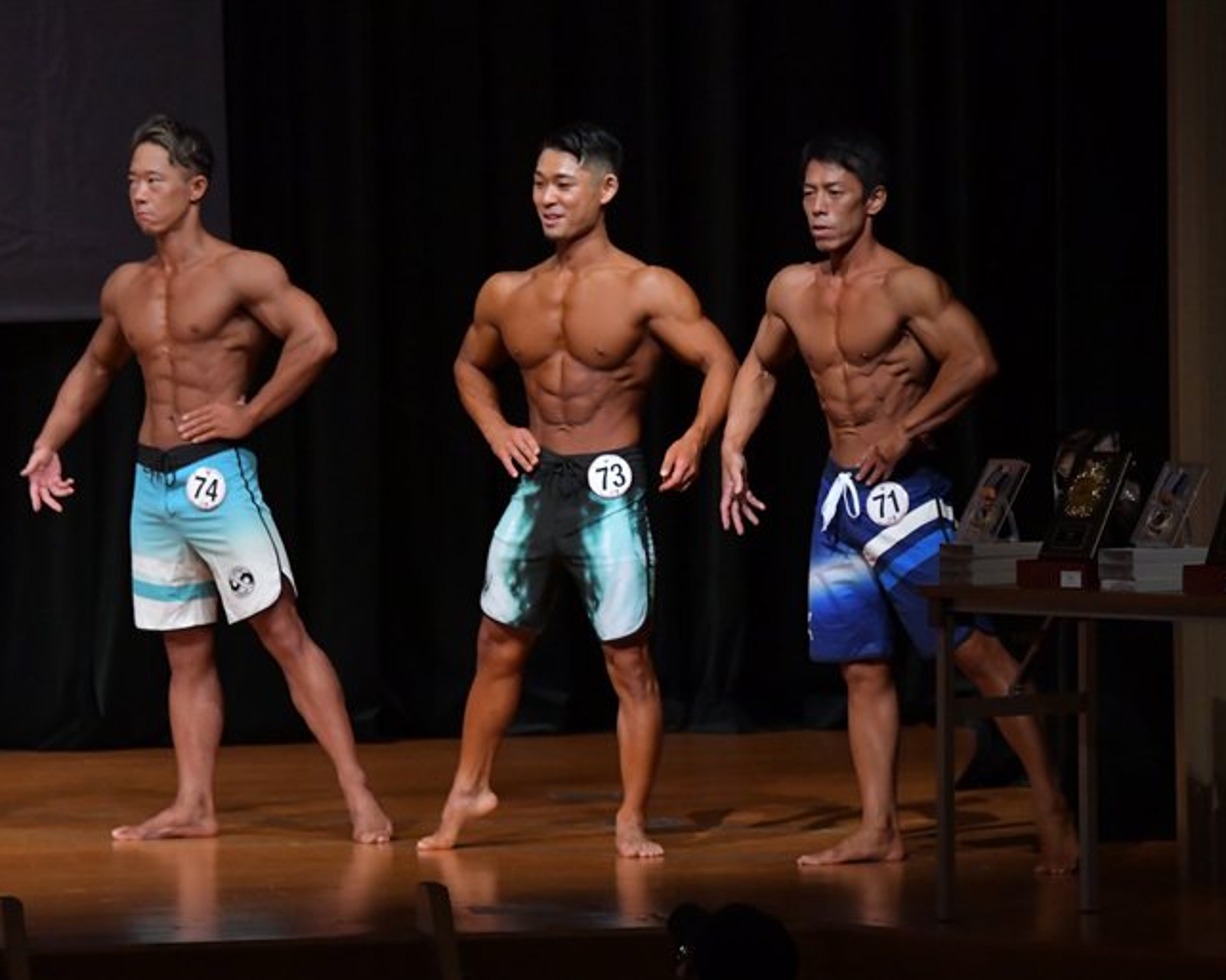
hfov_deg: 7.1
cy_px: 491
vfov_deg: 5.7
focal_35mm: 272
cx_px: 610
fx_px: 9865
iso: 5000
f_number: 5.6
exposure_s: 1/400
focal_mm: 160
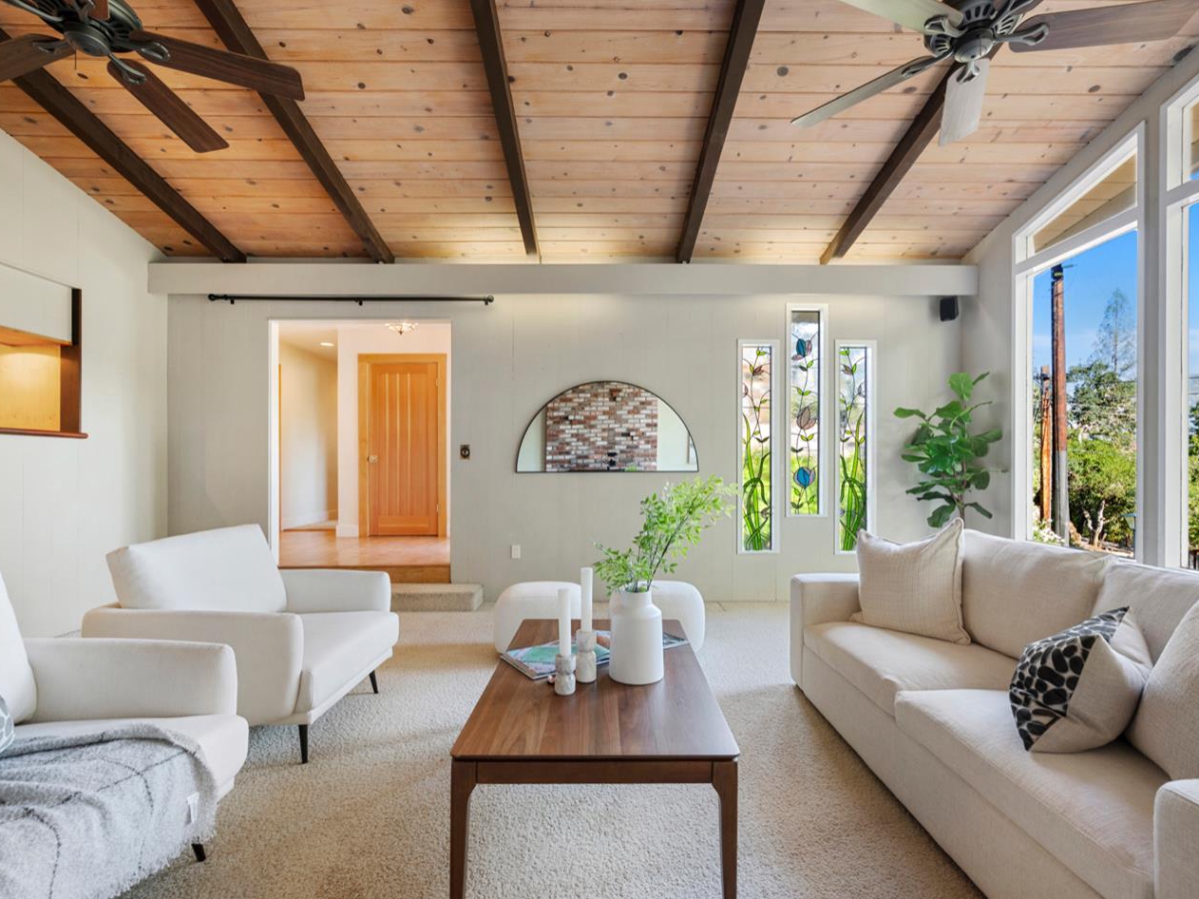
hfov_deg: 94.5
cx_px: 615
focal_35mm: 16
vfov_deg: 78.1
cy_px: 460
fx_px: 554
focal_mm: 14
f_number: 8
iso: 320
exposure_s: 1/3
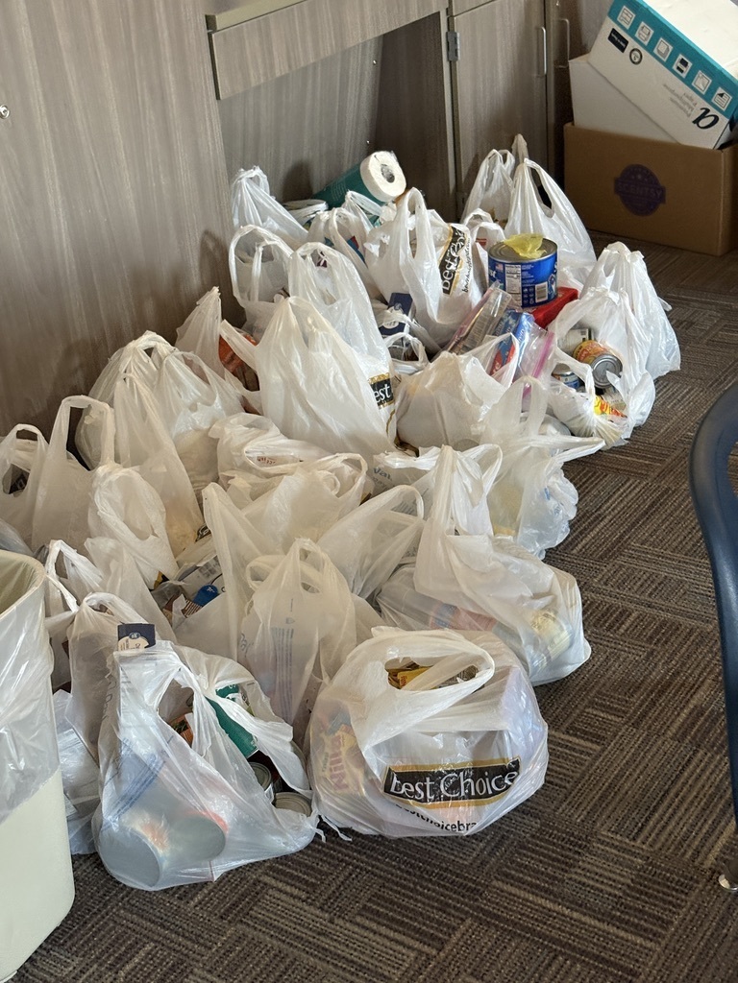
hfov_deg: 28.0
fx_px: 1478
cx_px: 369
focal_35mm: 52
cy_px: 492
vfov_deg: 36.8
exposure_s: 1/40
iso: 320
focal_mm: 5.96
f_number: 1.6
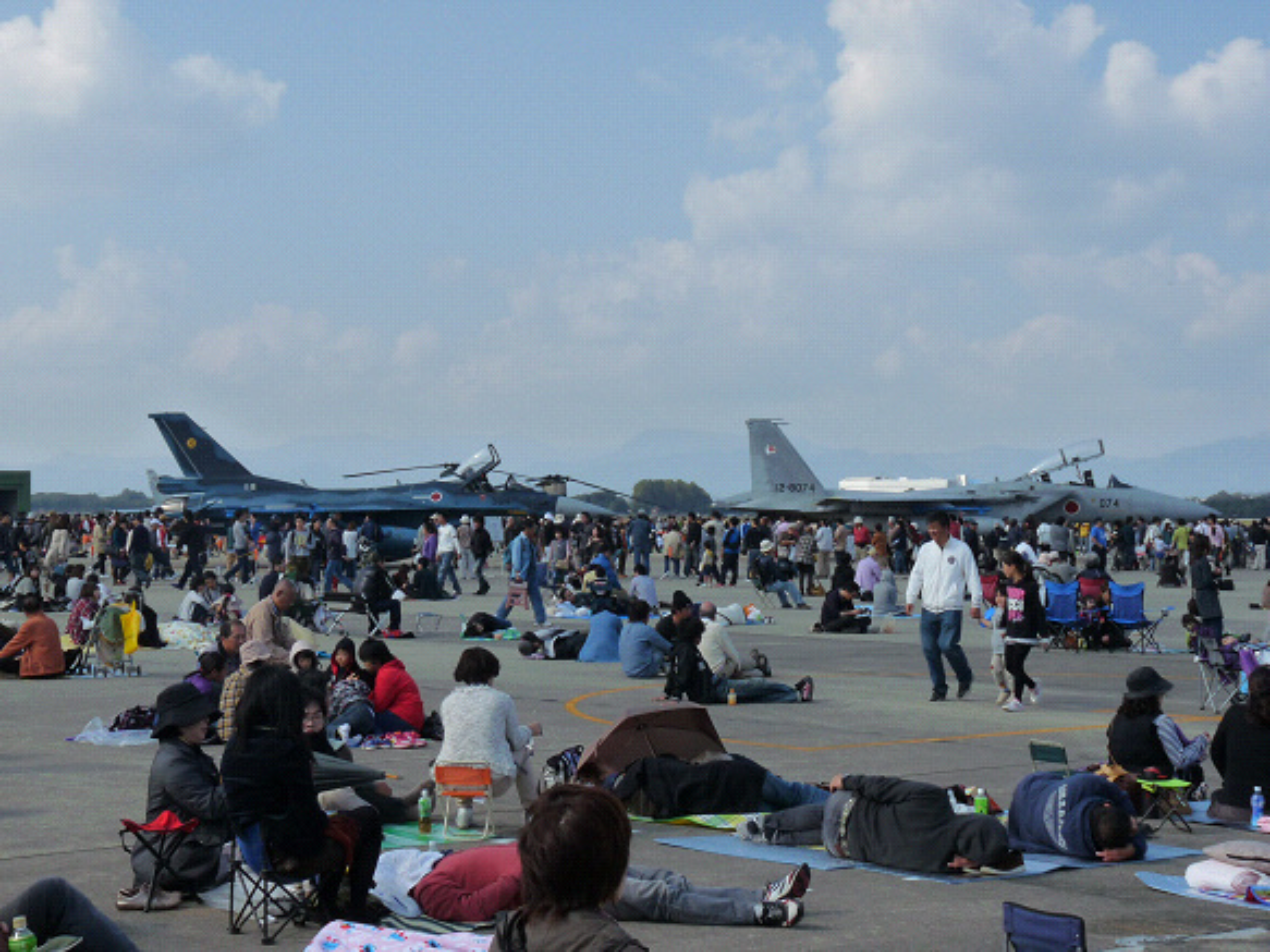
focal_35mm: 70
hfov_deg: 27.8
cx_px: 635
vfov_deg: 21.0
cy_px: 476
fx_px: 2568
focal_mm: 12.4
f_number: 7.1
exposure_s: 1/400
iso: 160
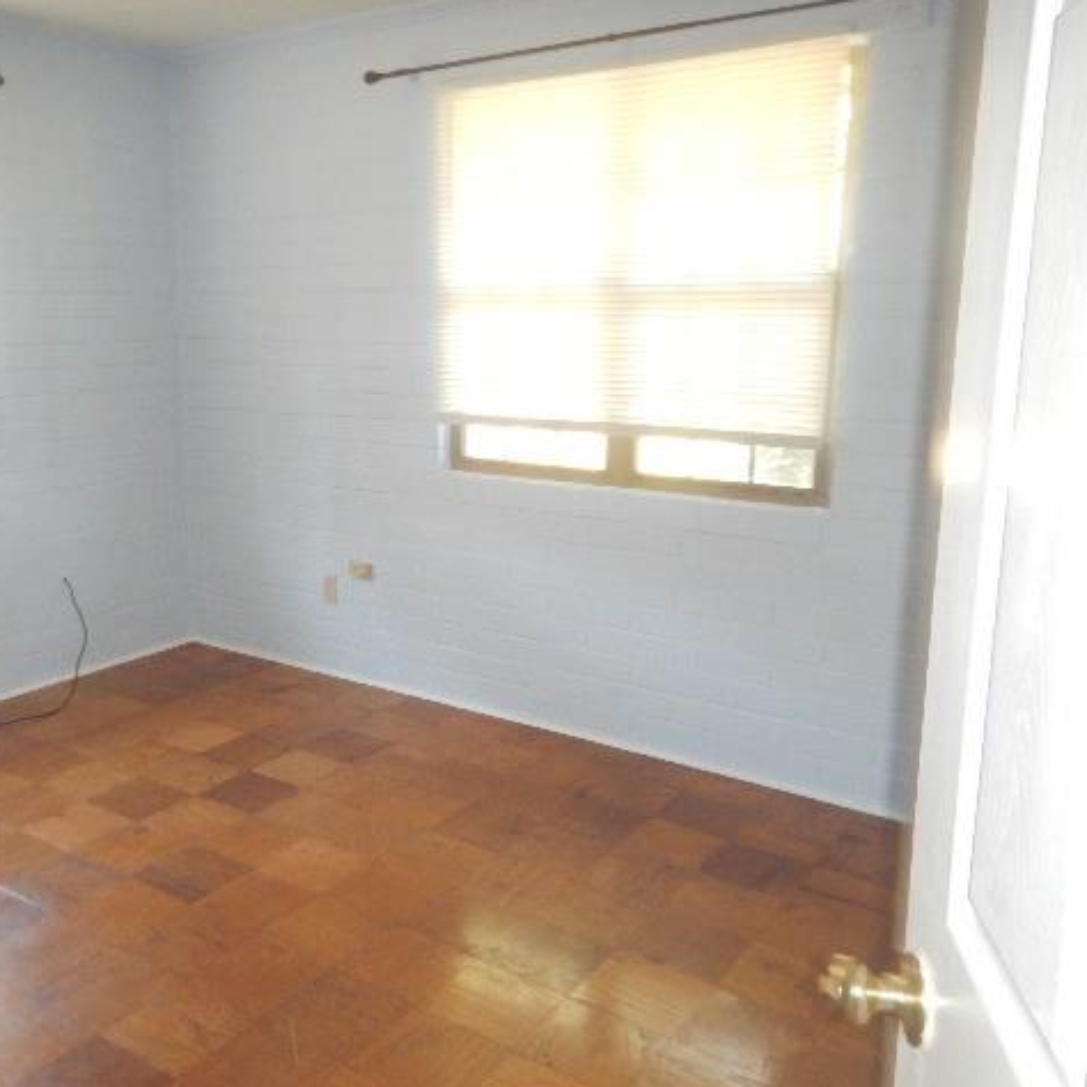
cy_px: 541
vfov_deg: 52.5
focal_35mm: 31
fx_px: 1101
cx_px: 372
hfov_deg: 51.7
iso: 400
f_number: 2.8
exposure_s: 1/15
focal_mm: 4.7
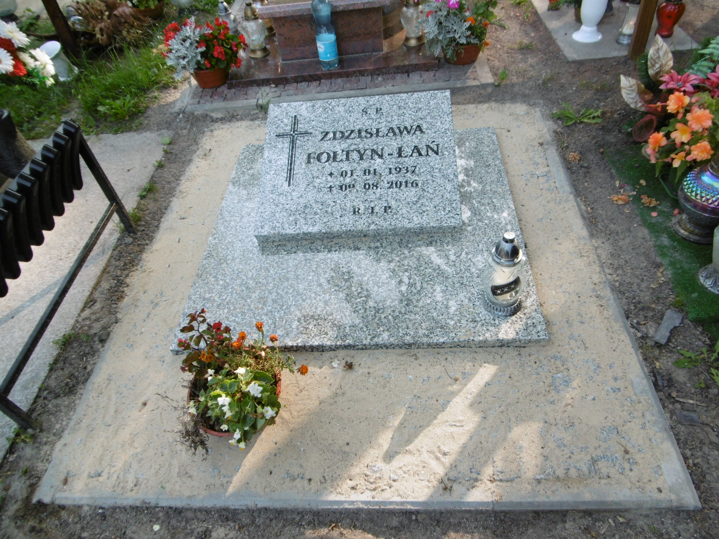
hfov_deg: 71.6
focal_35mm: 24
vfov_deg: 56.8
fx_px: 498
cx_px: 360
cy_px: 270
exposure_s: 1/125
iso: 100
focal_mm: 4.3
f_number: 3.1
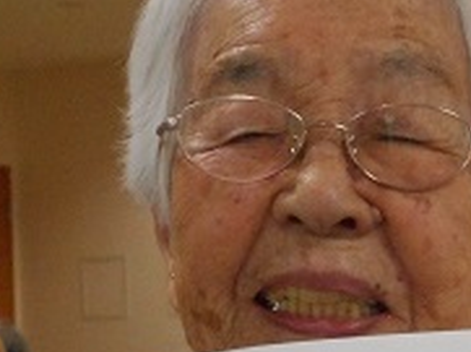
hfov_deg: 9.0
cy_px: 458
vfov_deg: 6.7
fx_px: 2987
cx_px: 341
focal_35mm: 220
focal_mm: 13.8
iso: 800
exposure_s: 1/100
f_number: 5.5
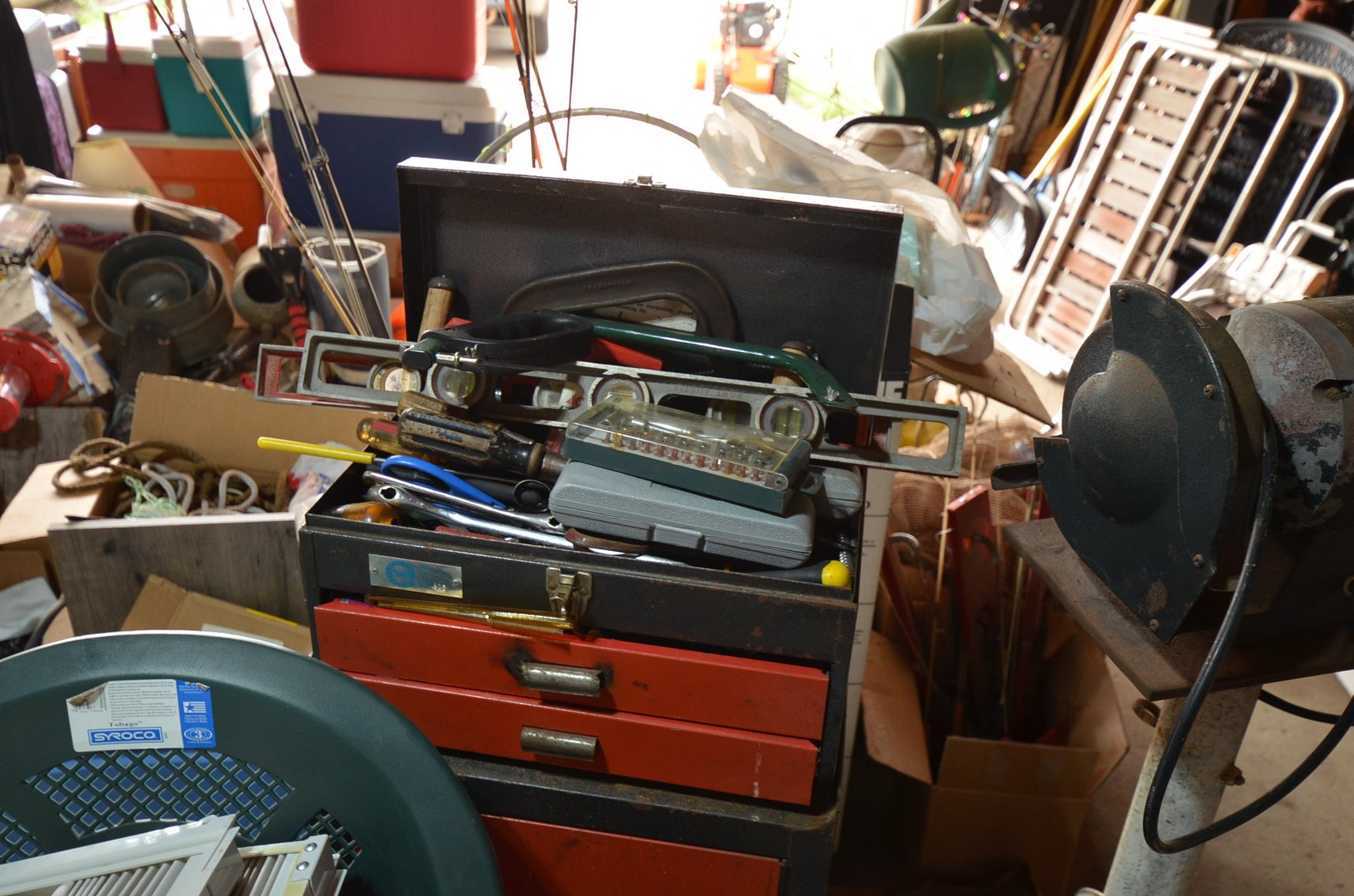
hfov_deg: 62.0
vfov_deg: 43.4
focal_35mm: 30
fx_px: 1126
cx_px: 677
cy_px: 448
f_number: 4.5
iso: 560
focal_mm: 20
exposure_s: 1/60
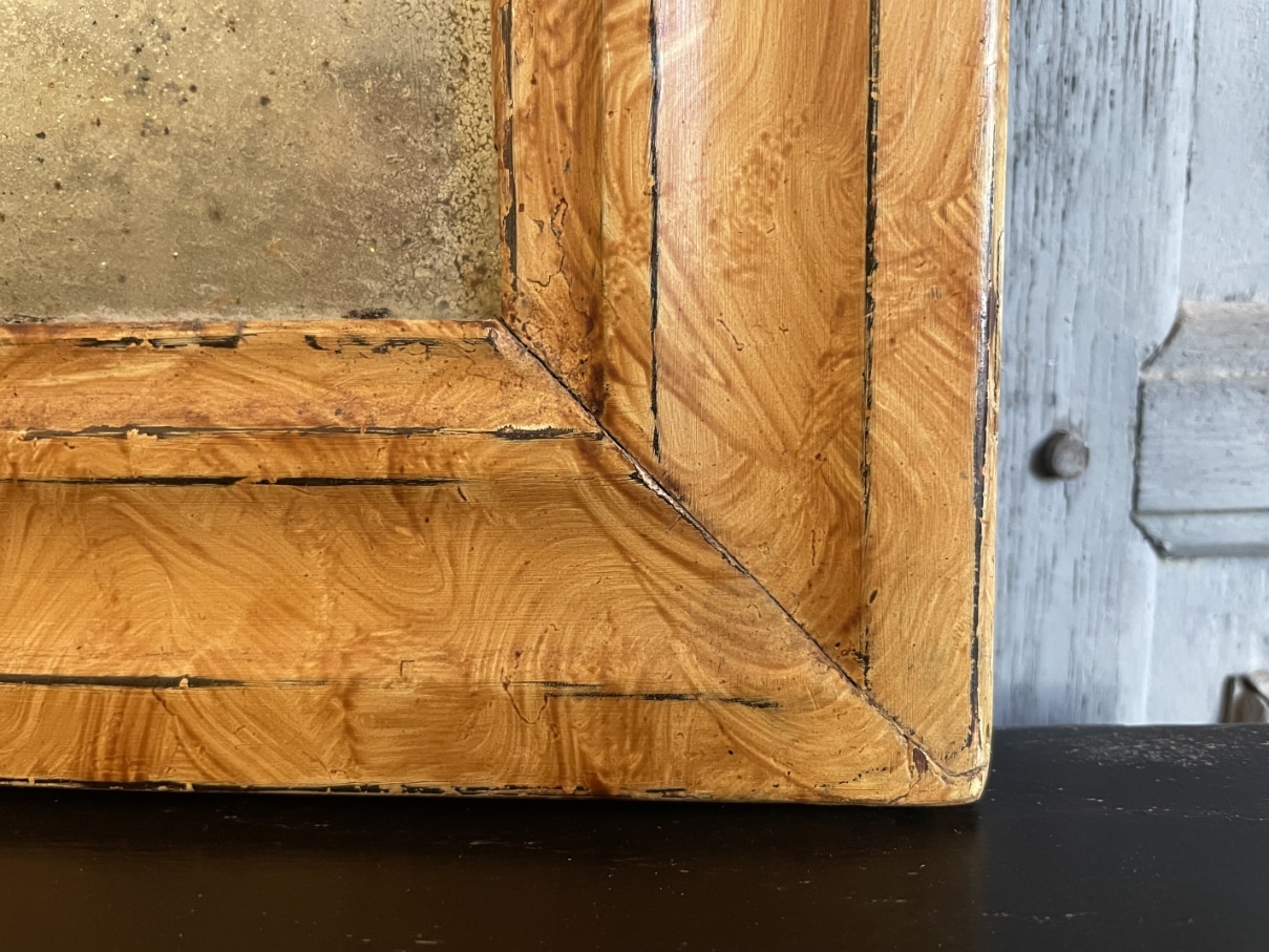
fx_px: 953
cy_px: 476
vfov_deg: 53.1
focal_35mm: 26
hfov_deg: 67.3
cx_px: 634
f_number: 1.6
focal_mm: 4.2
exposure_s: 1/50
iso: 500
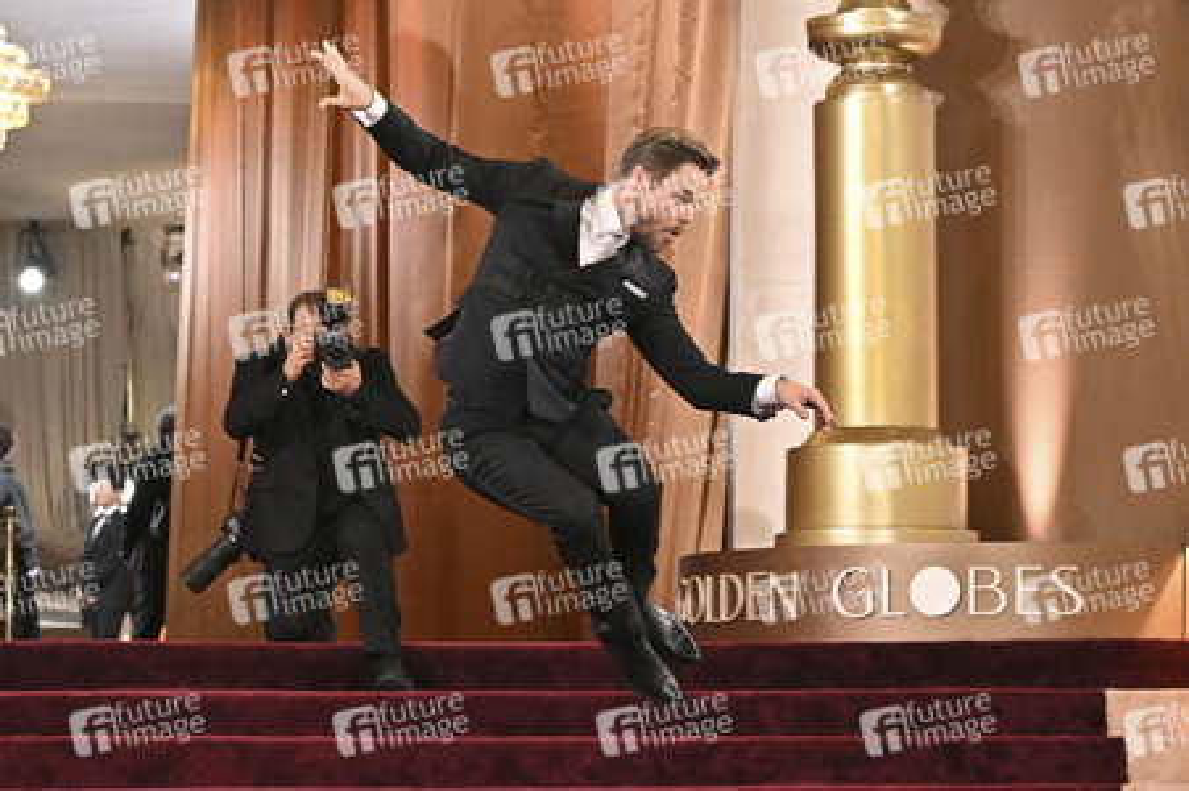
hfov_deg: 18.3
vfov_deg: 12.2
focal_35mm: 112
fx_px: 3696
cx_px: 594
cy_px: 396
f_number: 5.6
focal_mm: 75
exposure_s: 1/320
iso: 2500
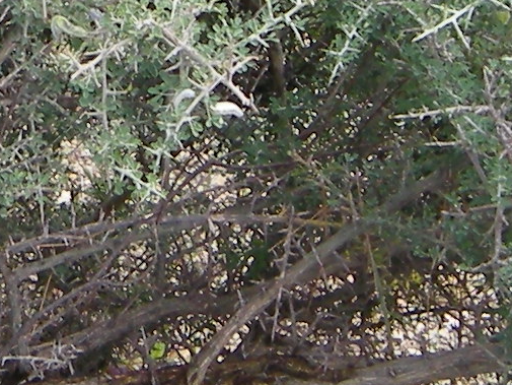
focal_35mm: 277
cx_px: -21
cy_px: -54
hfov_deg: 7.1
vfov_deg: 5.3
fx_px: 4098
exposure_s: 1/60.5
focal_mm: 7.5
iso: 64
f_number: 3.4
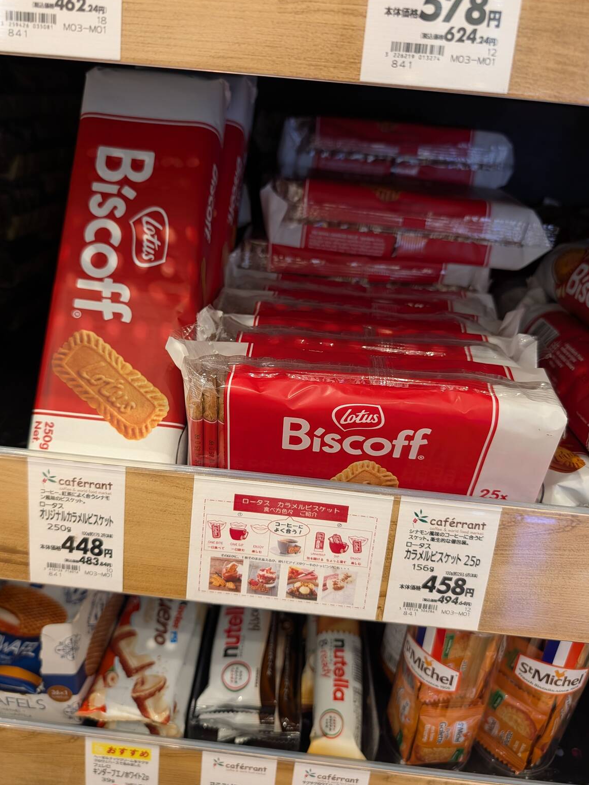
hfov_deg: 54.9
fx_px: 567
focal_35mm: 25
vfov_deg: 69.4
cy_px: 394
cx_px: 290
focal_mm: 6.9
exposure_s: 1/120
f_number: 1.68
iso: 238
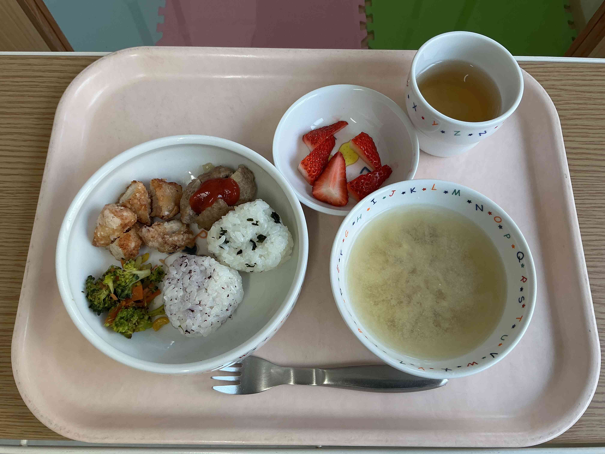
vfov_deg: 48.2
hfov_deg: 61.7
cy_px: 227
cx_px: 302
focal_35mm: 29
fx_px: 507
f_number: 1.8
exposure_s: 1/120
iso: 32
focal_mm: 3
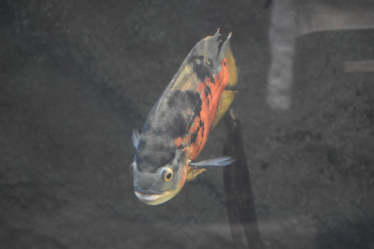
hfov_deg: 19.5
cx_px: 187
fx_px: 1091
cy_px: 124
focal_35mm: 105
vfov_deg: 13.0
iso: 3200
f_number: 4.5
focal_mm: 70
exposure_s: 1/160
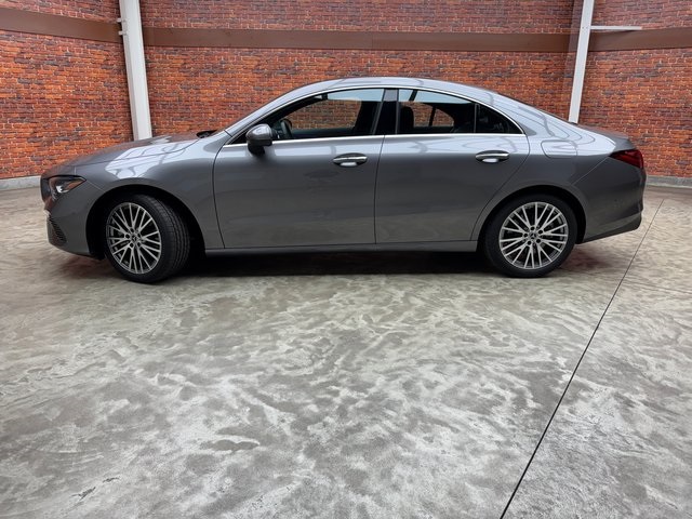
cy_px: 260
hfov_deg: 71.6
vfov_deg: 56.8
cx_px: 346
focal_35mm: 24
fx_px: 480
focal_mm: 6.76
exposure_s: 1/120
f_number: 1.78
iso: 50
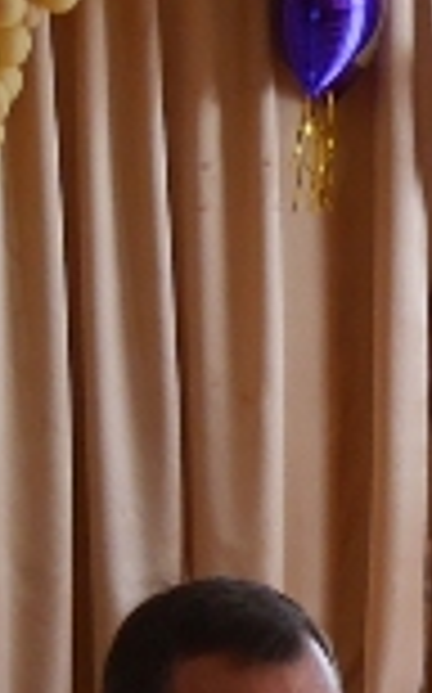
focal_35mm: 233
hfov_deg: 5.5
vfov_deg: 8.8
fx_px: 4397
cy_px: 1053
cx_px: 785
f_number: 3.6
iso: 500
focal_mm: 15
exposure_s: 1/60
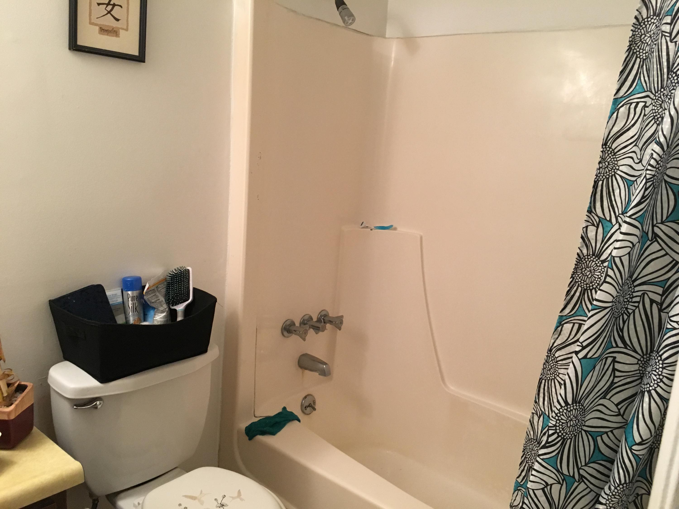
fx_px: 569
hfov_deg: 61.7
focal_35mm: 29
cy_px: 254
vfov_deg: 48.2
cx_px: 340
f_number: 2.2
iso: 200
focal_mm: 4.15
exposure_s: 1/17
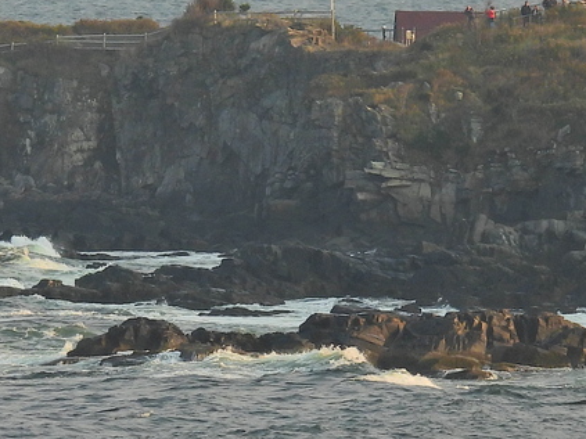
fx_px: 17939
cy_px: 192
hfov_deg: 1.9
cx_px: -161
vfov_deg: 1.4
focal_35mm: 1060
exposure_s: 1/400
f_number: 5
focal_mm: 62.5
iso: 100
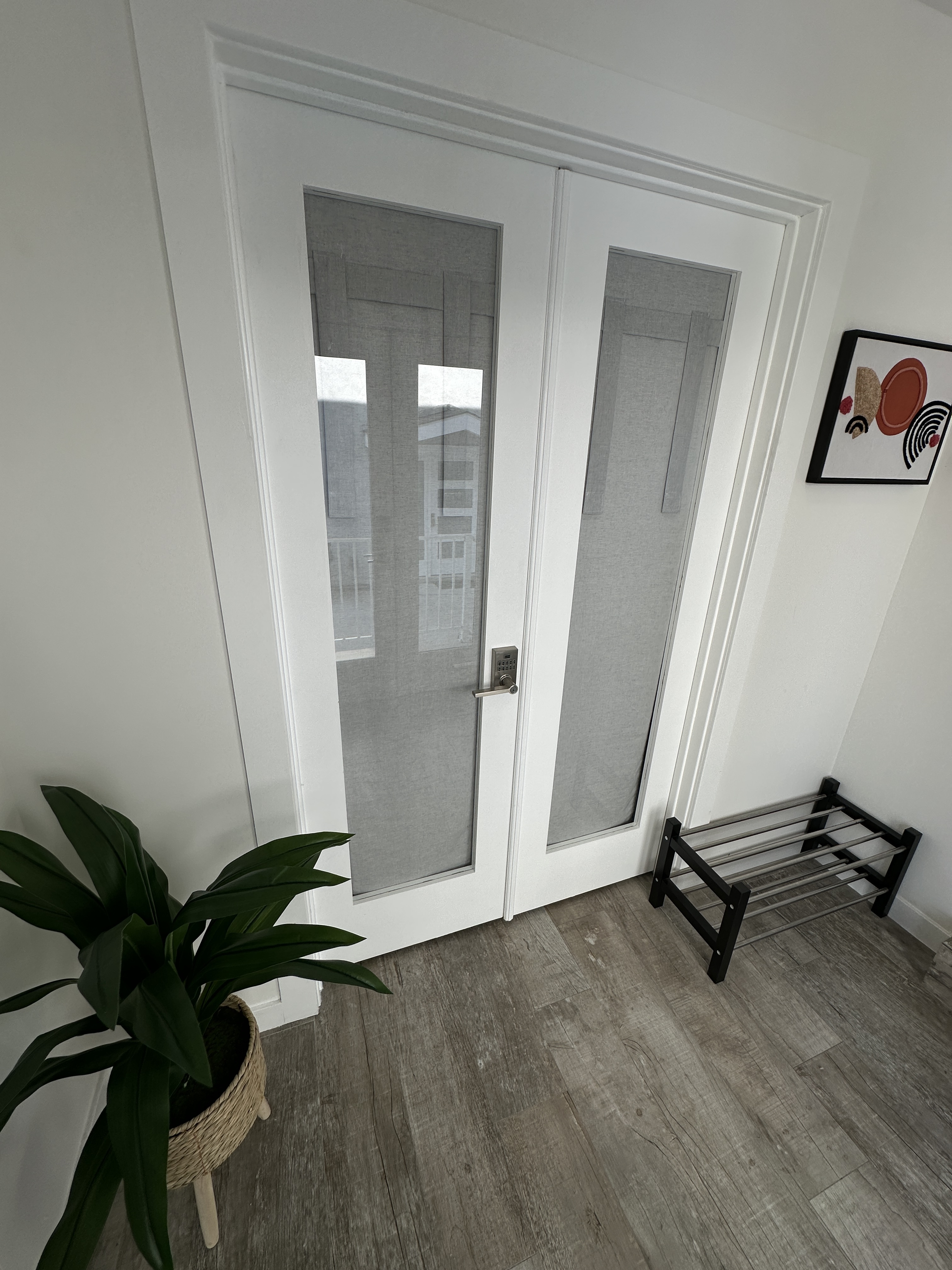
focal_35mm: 14
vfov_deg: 102.1
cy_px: 635
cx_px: 476
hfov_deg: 85.7
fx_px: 513
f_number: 2.2
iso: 40
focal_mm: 2.22
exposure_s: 1/218
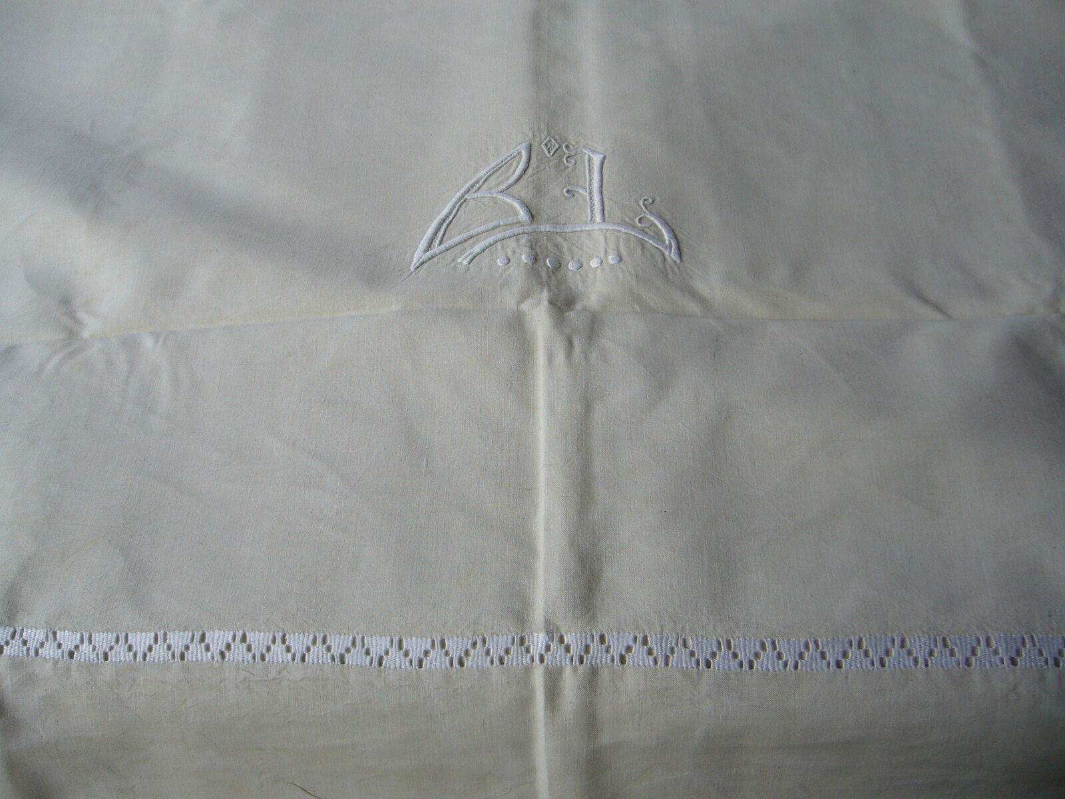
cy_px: 400
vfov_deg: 40.7
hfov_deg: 52.6
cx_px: 532
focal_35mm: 35
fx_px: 1077
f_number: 2.8
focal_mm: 5.8
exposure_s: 1/60
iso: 80
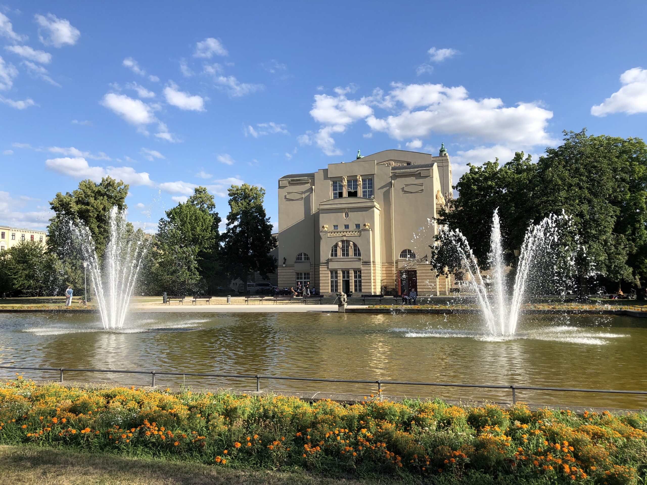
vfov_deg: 49.7
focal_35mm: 28
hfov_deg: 63.4
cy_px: 242
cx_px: 324
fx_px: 523
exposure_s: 1/1600
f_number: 1.8
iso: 20
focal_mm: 3.99
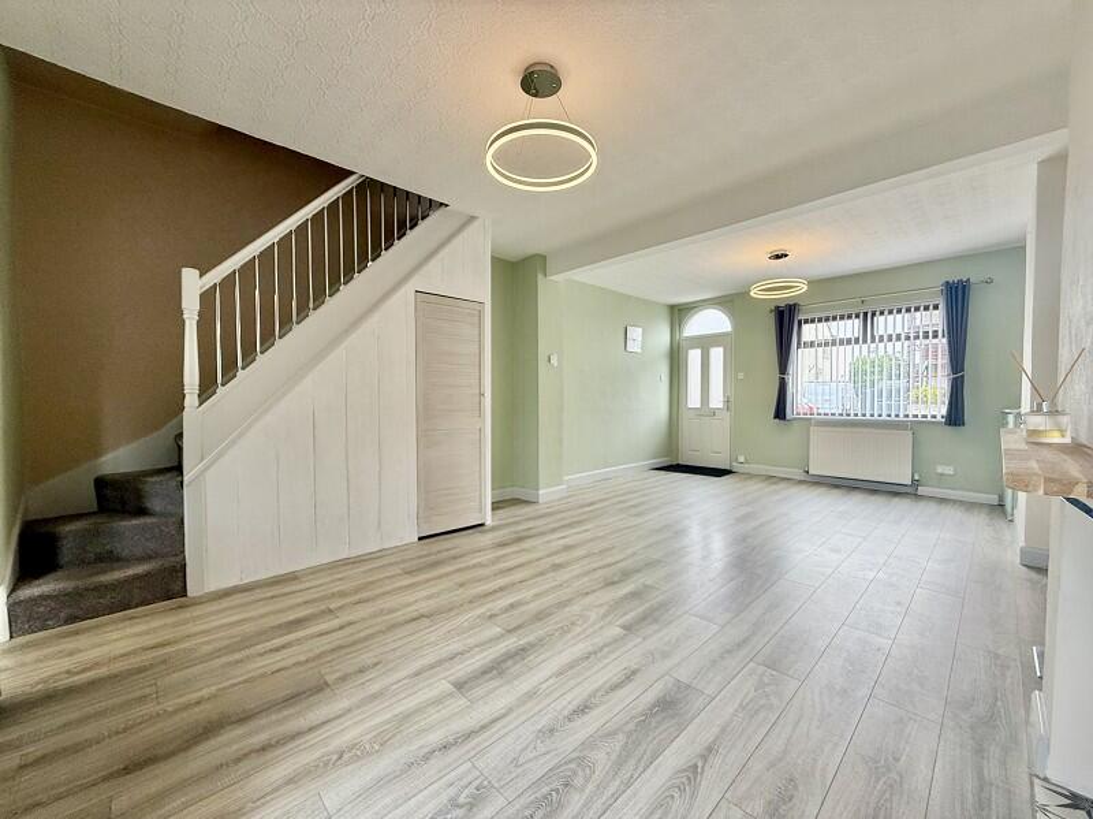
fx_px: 442
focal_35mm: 14
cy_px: 410
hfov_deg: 102.1
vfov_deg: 85.6
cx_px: 546
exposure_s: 1/121
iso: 50
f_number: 2.2
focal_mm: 2.22
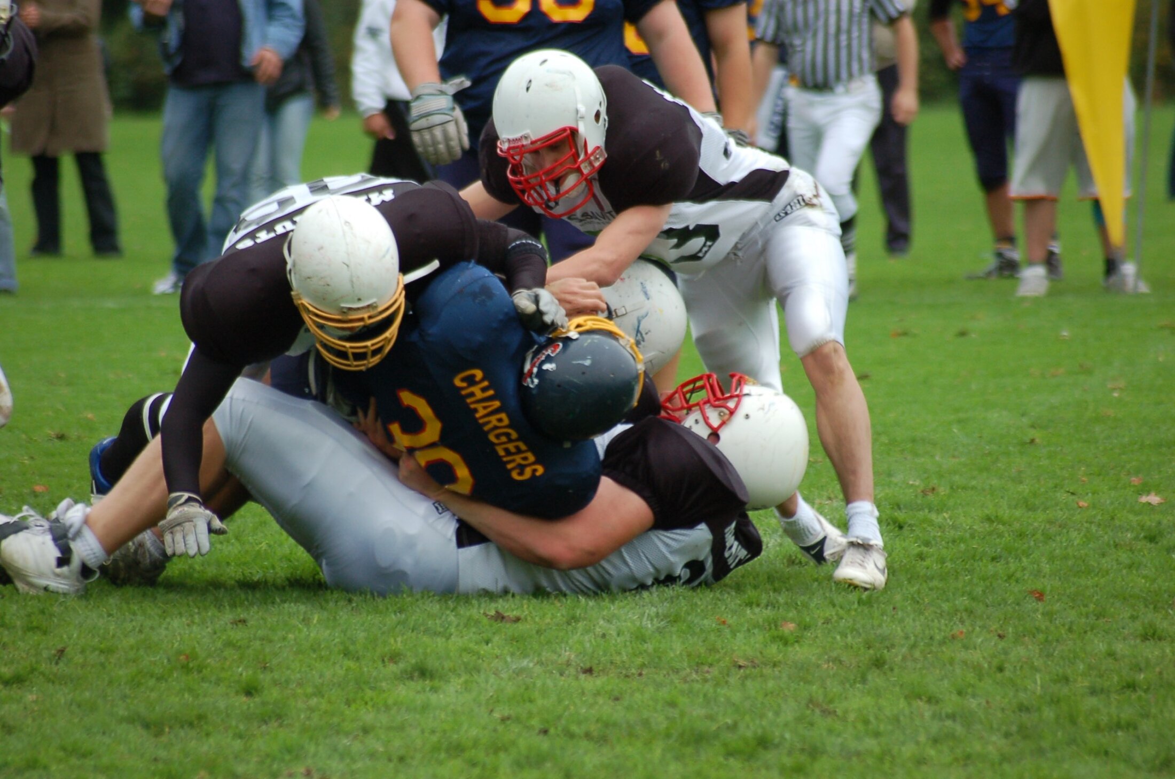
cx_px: 588
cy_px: 390
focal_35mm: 405
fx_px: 13194
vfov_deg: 3.4
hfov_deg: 5.1
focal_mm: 270
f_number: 5.6
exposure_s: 1/500
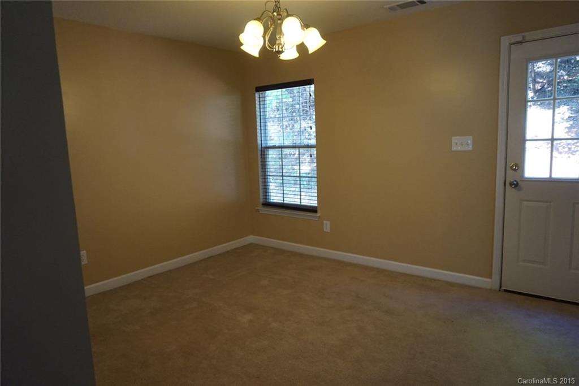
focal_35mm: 24
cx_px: 290
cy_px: 193
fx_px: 386
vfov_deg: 53.1
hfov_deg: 73.7
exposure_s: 1/160
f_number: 4
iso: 1250
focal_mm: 16
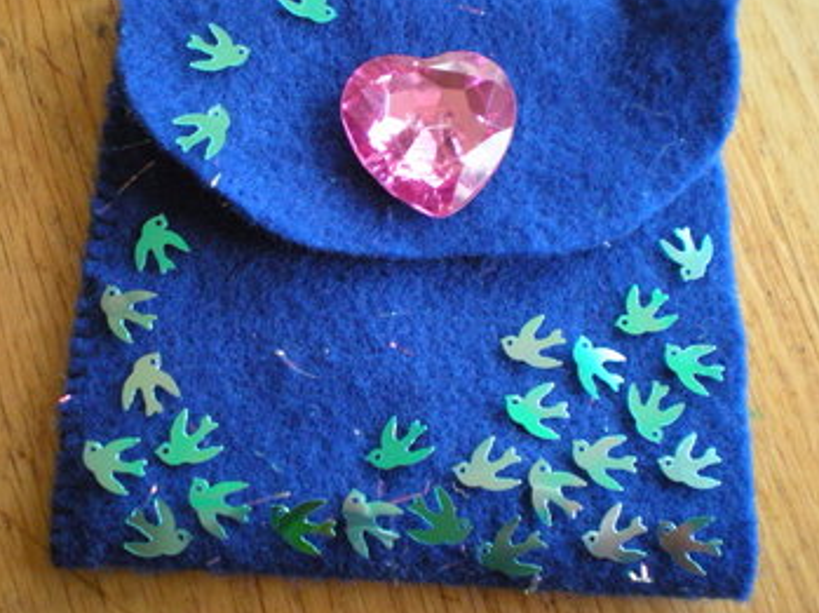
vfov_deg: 34.3
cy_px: 283
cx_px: 408
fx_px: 993
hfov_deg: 44.8
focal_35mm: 42
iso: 699
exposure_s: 1/128
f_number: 3.1
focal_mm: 6.3
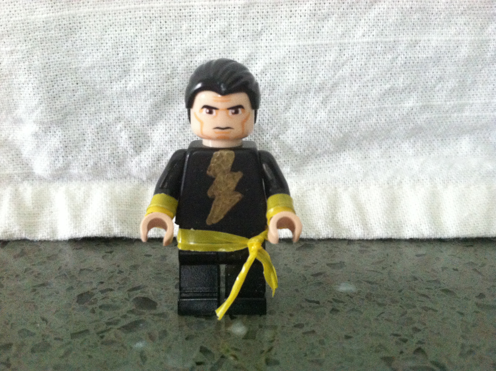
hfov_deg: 52.7
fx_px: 501
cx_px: 248
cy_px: 186
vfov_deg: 40.6
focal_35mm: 35
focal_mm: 3.85
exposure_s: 1/15
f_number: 2.8
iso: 500
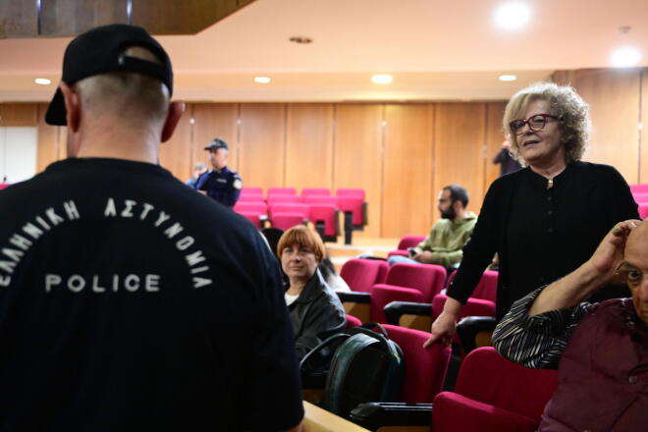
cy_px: 216
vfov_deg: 35.9
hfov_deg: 51.9
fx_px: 666
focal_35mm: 37
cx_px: 324
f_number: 2.8
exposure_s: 1/160
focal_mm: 37
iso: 8000
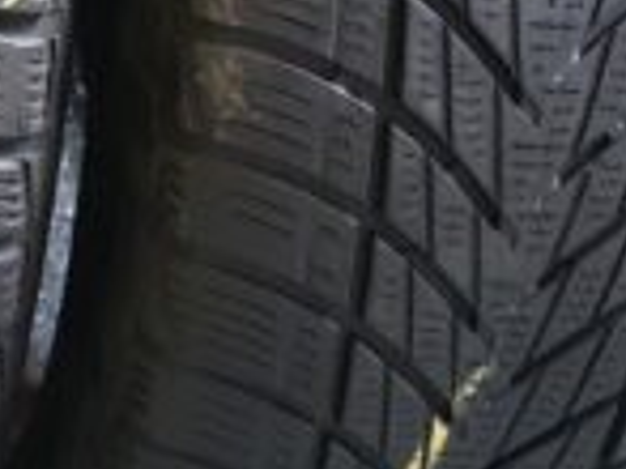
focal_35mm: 106
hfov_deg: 18.2
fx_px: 1915
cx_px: 21
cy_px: 30
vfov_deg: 13.8
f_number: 1.5
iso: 500
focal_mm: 4.32
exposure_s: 1/25
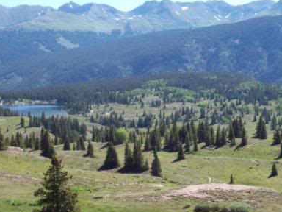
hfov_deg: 25.2
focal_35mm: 77
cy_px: 169
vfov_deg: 19.0
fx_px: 627
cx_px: 184
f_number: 5.6
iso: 80
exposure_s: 1/201
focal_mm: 6.2
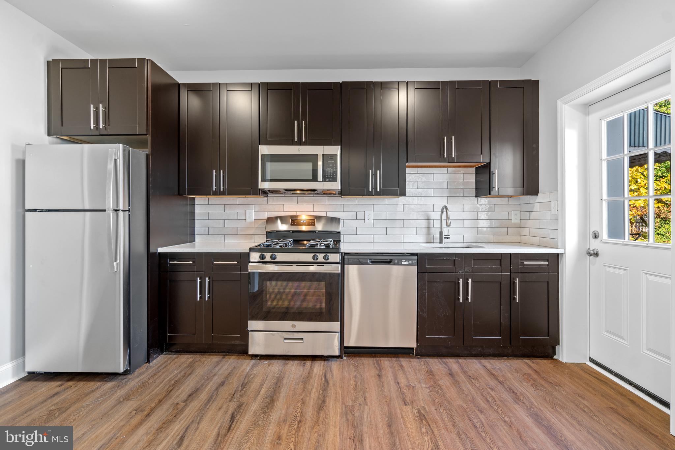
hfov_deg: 100.4
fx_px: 281
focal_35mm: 15
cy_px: 225
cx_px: 338
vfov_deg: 77.3
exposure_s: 2
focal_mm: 10
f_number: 7.1
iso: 160
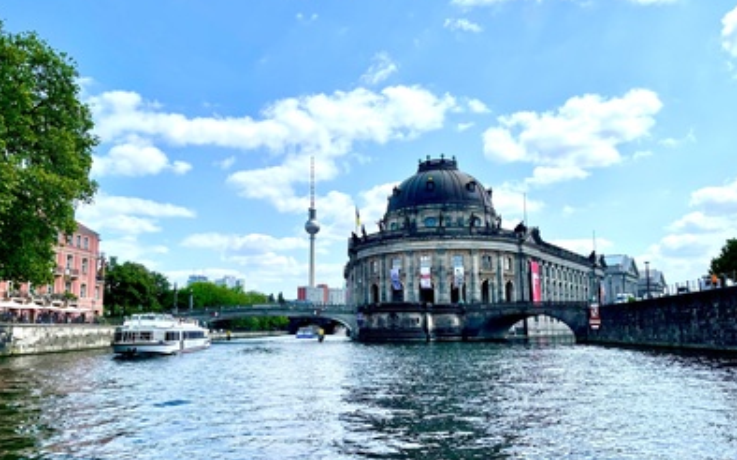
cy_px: 252
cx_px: 368
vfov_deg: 44.5
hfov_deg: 66.5
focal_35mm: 28
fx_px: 562
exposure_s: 1/5917
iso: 32
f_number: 1.6
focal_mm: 5.1
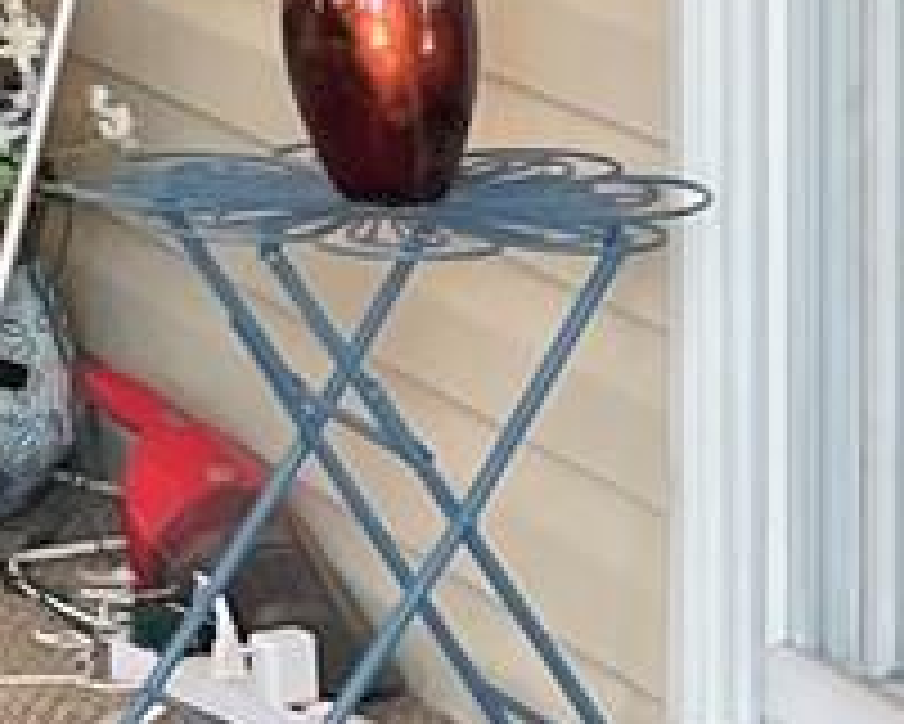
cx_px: -1902
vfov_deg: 7.3
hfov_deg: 8.0
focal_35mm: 202
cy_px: -814
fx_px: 5407
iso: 100
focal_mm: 5.1
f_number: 1.6
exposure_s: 1/121
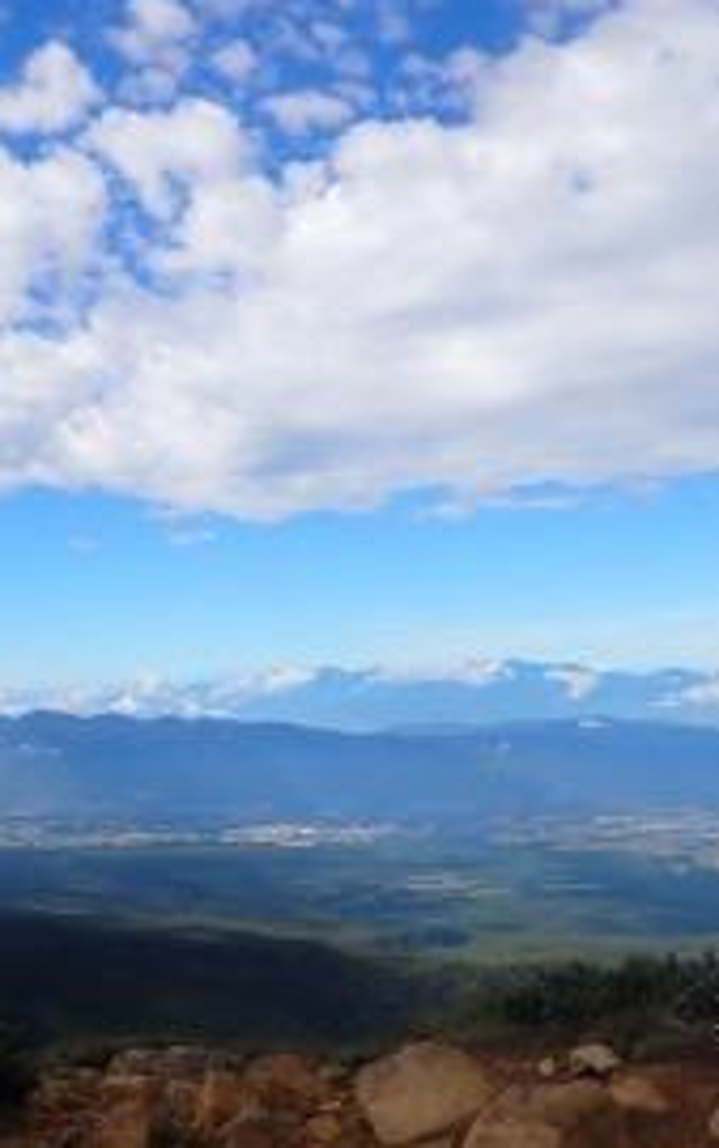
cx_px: 204
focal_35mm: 44
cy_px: 680
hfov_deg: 28.9
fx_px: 1378
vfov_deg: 45.0
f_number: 8
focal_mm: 4.5
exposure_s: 1/250
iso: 100
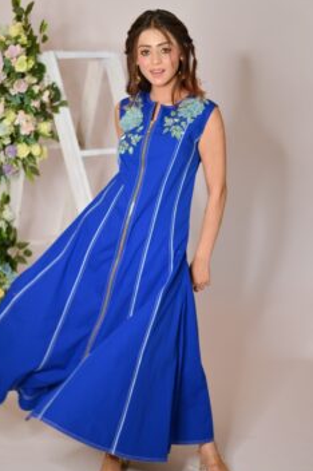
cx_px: 158
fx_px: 836
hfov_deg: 21.2
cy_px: 252
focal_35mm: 64
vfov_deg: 31.4
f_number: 1.8
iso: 250
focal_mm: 50
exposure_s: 1/125
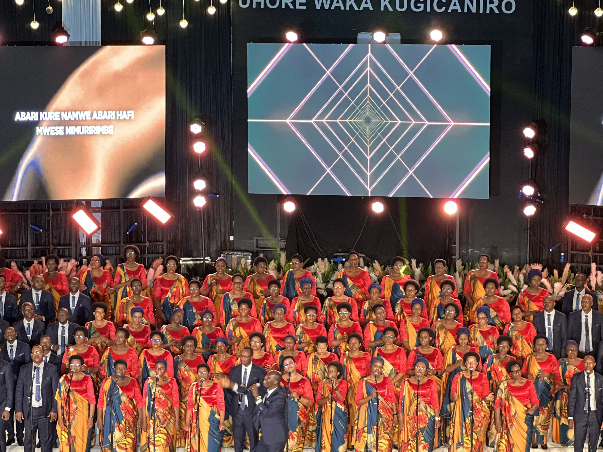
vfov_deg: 12.5
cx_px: 283
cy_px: 296
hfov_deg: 16.7
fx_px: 2055
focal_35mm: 118
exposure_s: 1/33
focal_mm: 9
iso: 160
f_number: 2.8
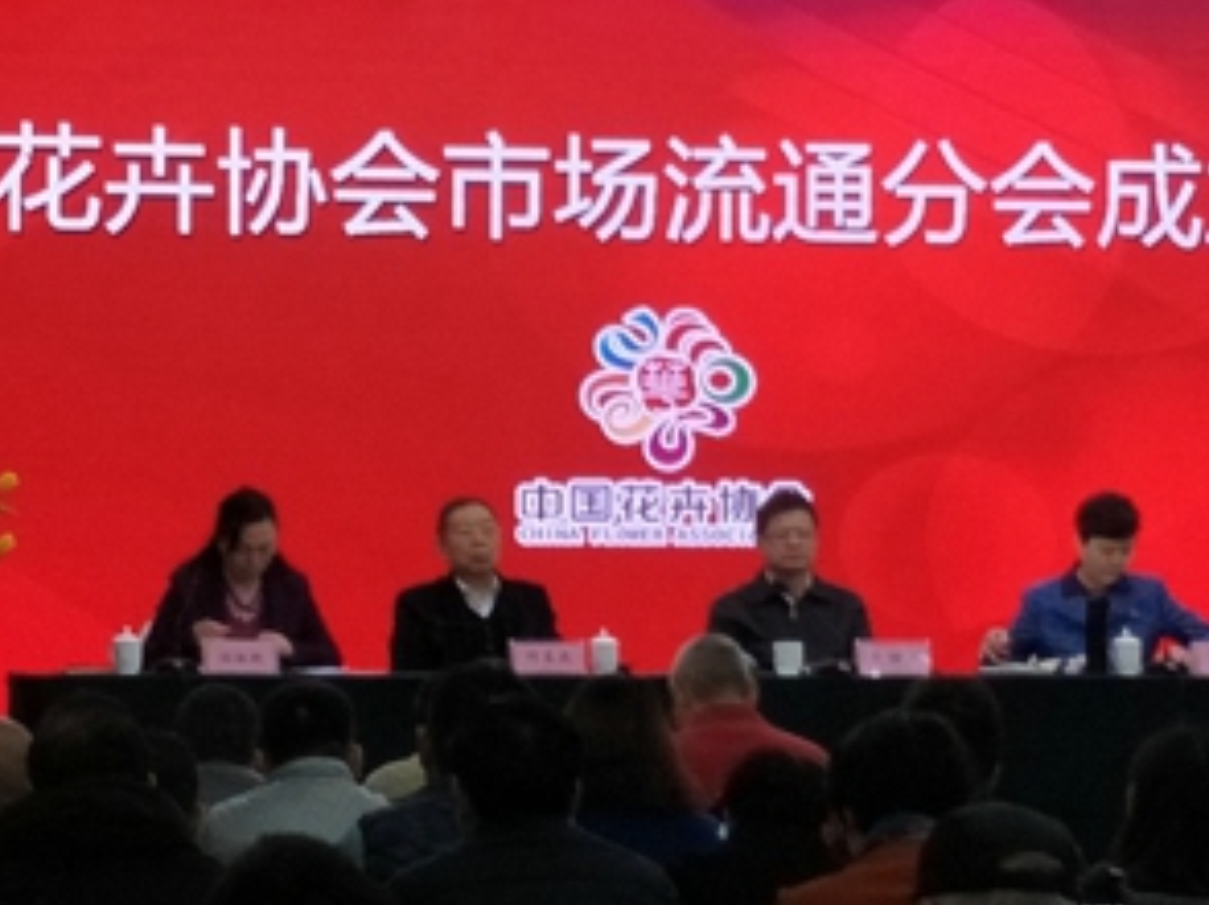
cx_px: 551
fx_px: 1710
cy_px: 426
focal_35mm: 49
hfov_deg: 38.9
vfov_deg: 29.6
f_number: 1.7
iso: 128
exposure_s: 1/33
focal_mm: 4.1
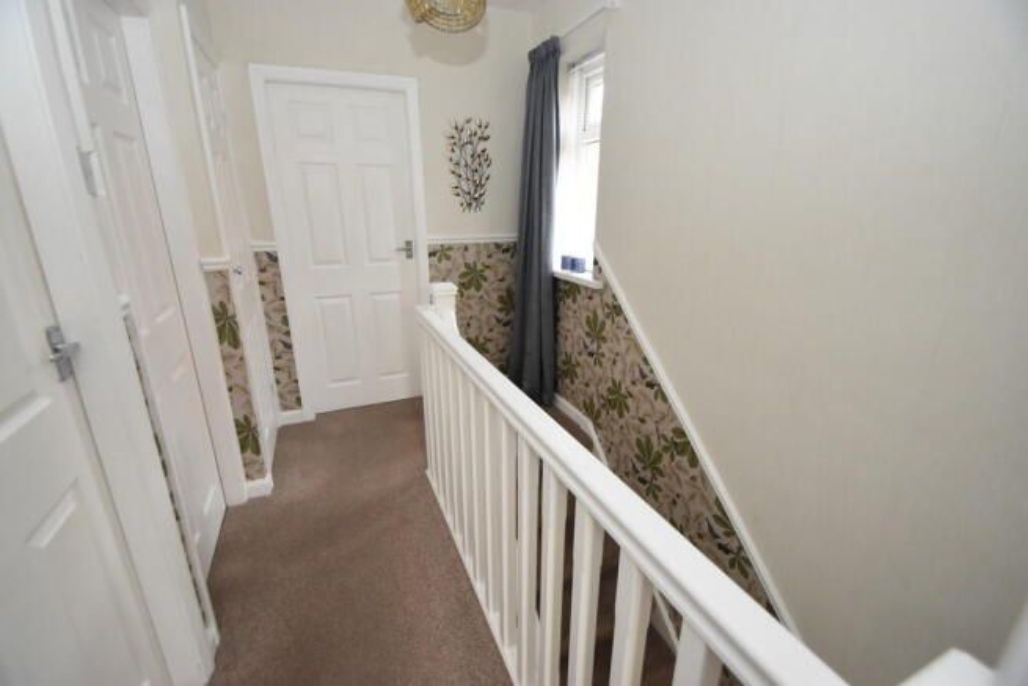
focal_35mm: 15
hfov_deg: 100.4
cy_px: 343
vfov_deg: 77.4
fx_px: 428
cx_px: 514
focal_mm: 10
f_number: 3.5
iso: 1250
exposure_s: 1/60
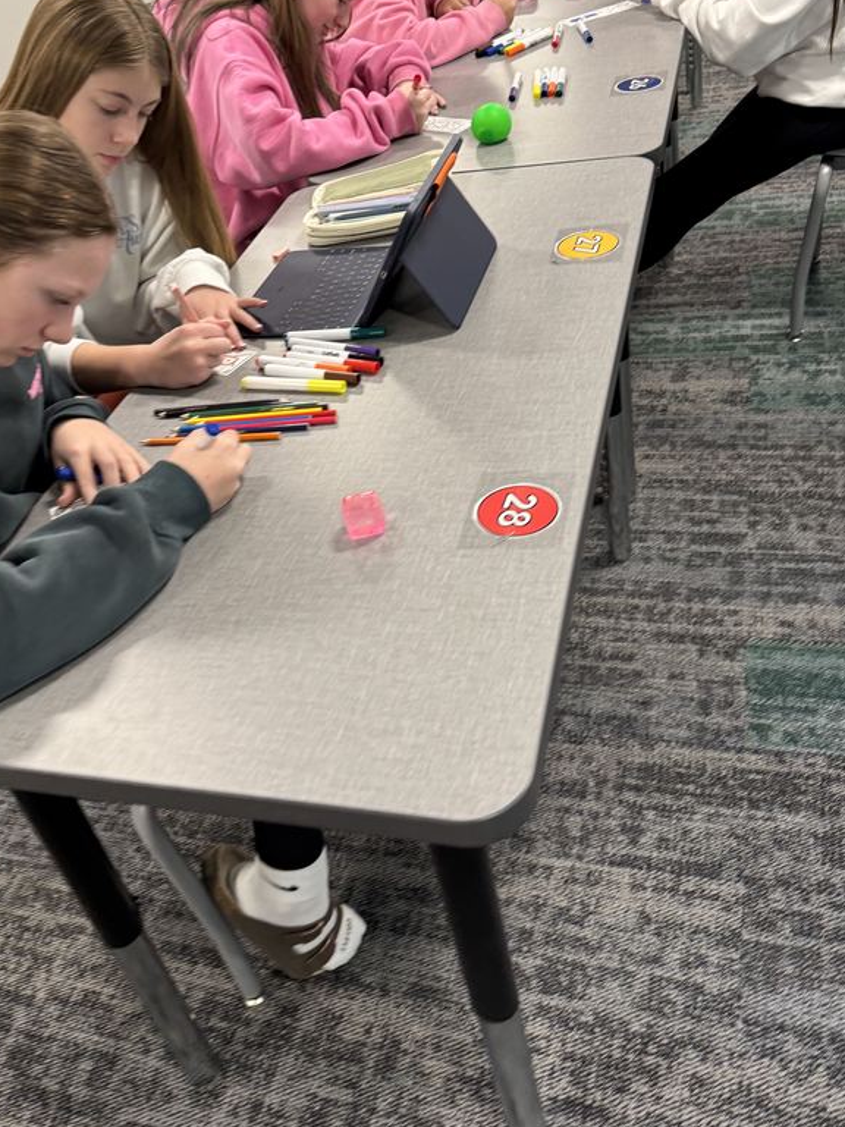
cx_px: 384
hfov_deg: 44.1
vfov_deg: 56.4
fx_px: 1042
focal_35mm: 32
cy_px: 451
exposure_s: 1/60
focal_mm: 6.76
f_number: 1.78
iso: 200
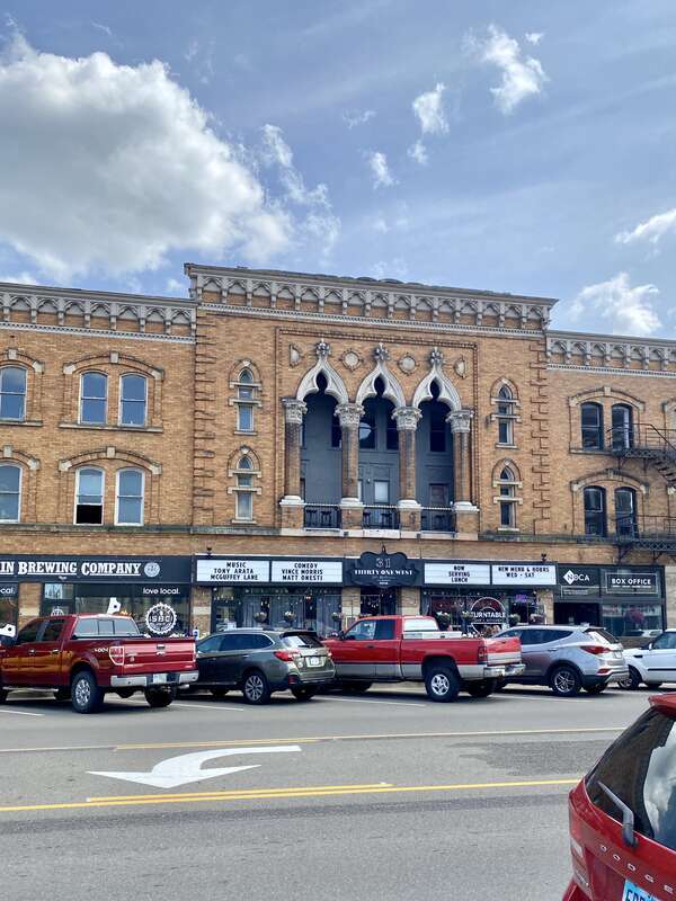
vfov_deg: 67.3
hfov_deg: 53.1
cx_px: 338
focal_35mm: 26
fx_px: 677
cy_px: 450
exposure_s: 1/2315
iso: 32
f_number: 1.8
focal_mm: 4.25
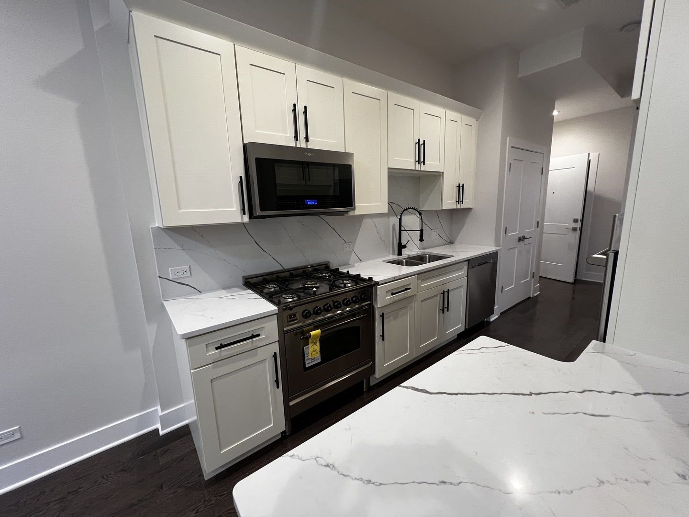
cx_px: 344
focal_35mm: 13
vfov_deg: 89.9
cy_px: 258
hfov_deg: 106.2
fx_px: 259
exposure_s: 1/60
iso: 250
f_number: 1.8
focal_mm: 1.57
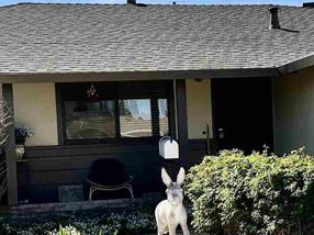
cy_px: 171
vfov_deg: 17.1
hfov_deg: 22.7
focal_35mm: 86
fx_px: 779
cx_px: 187
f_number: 1.78
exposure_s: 1/4348
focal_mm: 6.86
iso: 80
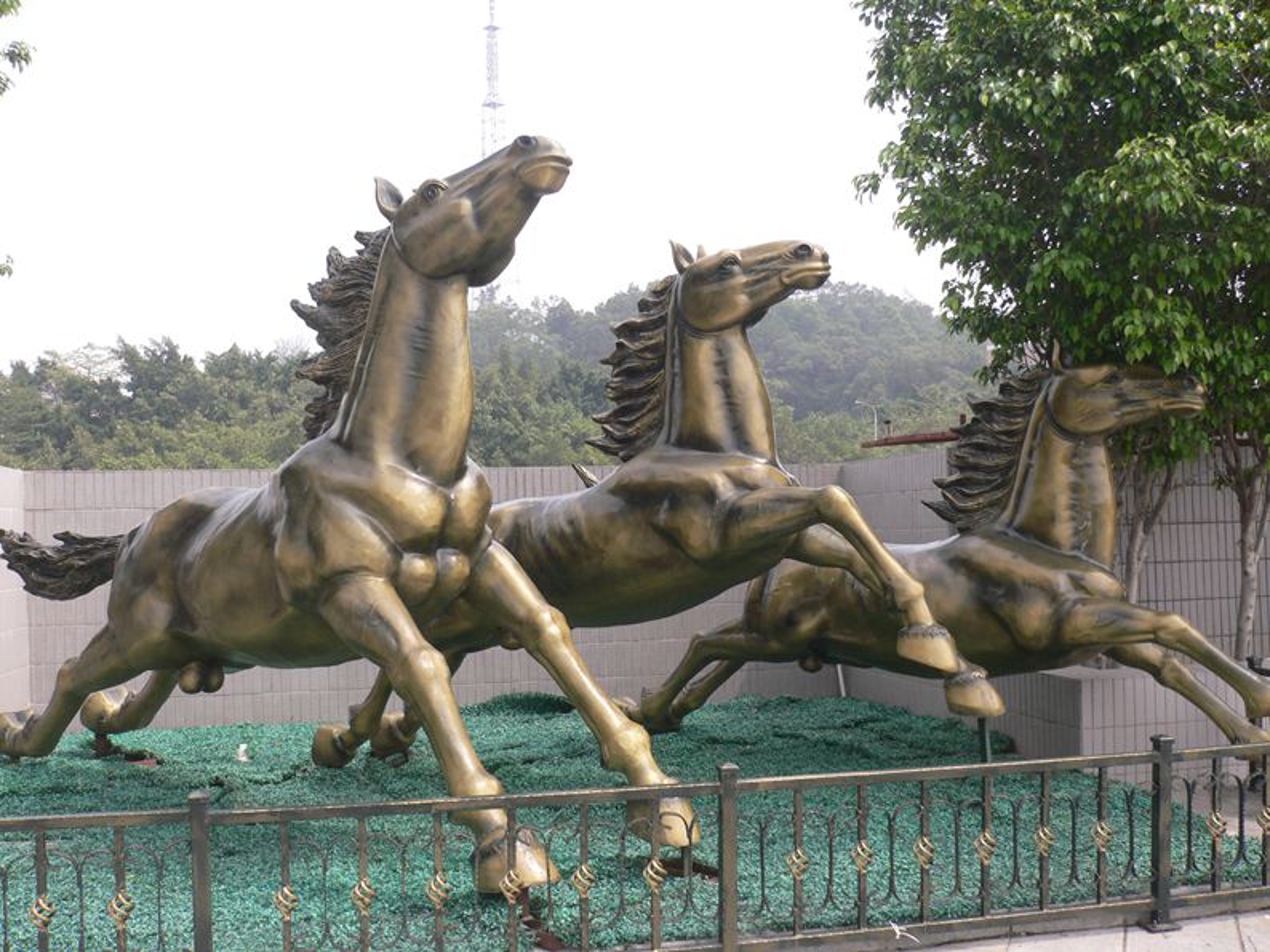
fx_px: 1284
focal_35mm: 35
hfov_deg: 52.6
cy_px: 476
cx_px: 635
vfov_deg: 40.7
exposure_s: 1/200
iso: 100
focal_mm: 5.8
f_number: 5.6
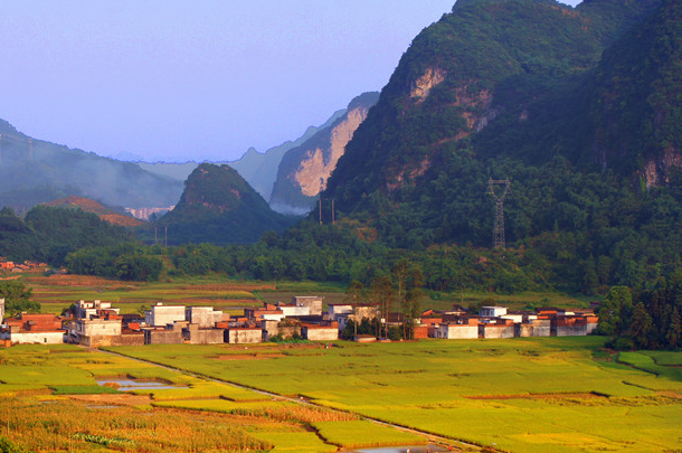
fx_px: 2303
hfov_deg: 16.8
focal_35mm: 122
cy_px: 232
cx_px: 186
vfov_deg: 11.2
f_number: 8
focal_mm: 55
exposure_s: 1/125
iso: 100
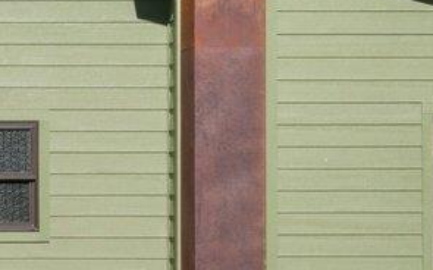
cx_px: -448
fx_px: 2925
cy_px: 217
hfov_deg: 8.1
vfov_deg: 5.3
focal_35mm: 248
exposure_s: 1/200
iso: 400
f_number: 11
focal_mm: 35
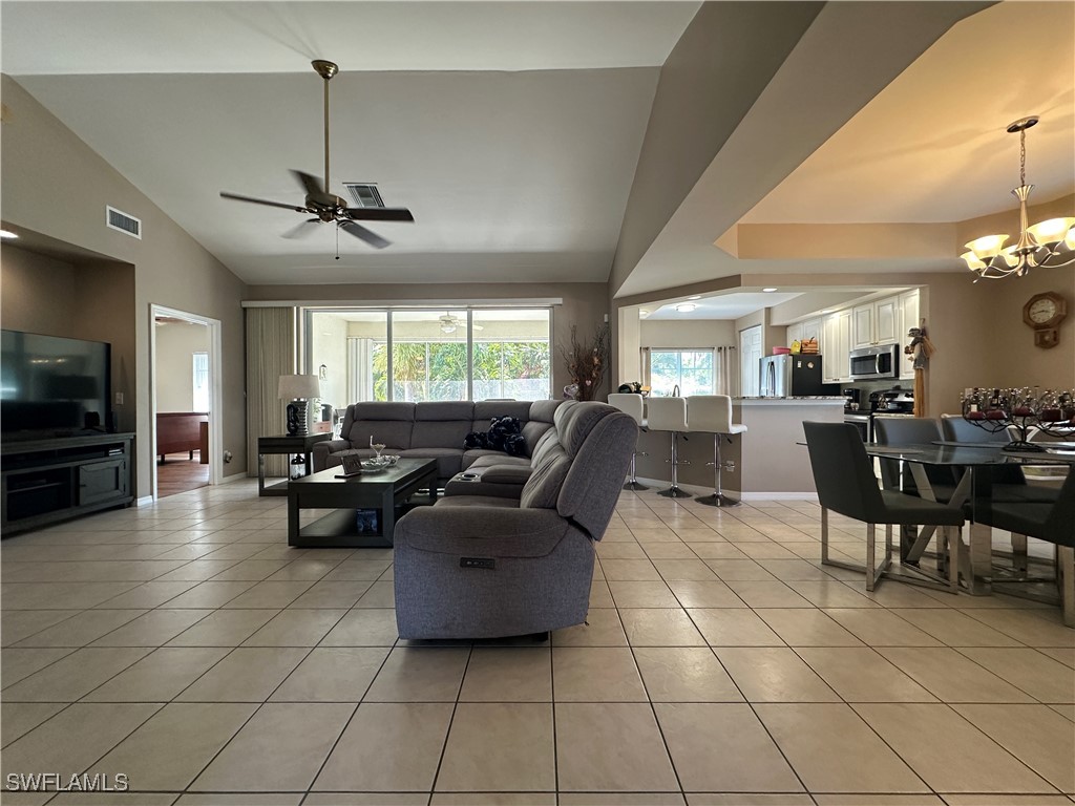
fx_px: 435
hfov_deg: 102.1
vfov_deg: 85.7
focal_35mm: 14
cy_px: 403
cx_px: 538
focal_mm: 2.22
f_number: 2.2
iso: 250
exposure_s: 1/120
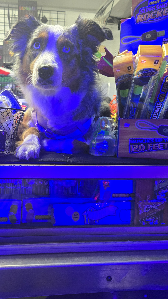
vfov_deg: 58.0
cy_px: 151
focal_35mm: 34
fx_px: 269
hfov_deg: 33.8
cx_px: 38
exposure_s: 1/120
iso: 1000
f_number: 1.8
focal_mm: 5.4
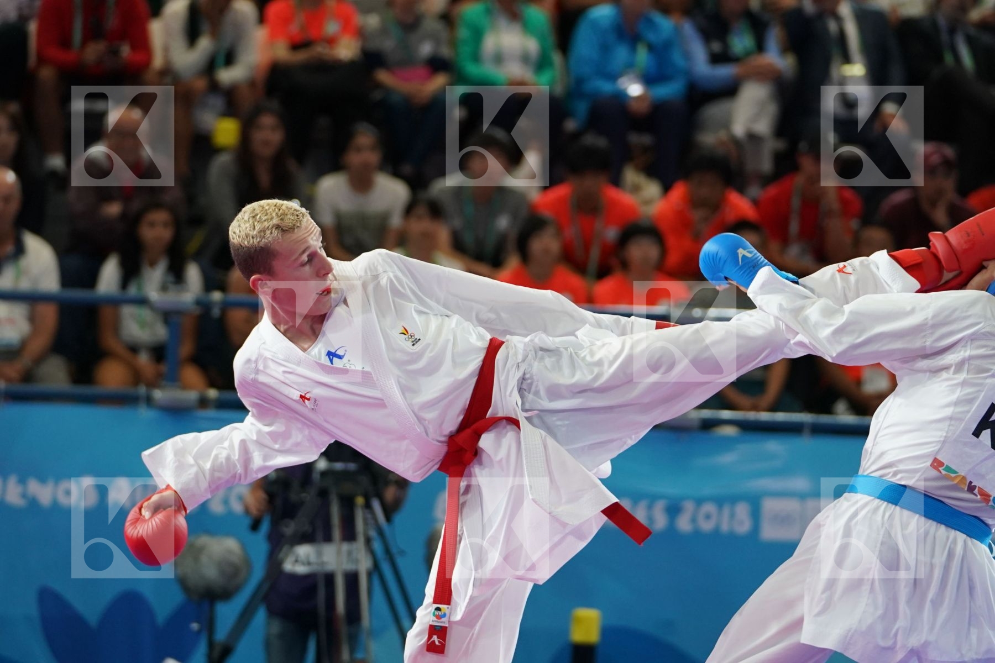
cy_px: 332
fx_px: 5389
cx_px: 498
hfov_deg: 10.5
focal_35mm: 195
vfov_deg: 7.0
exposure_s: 1/1000
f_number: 2.8
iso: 1600
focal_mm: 130
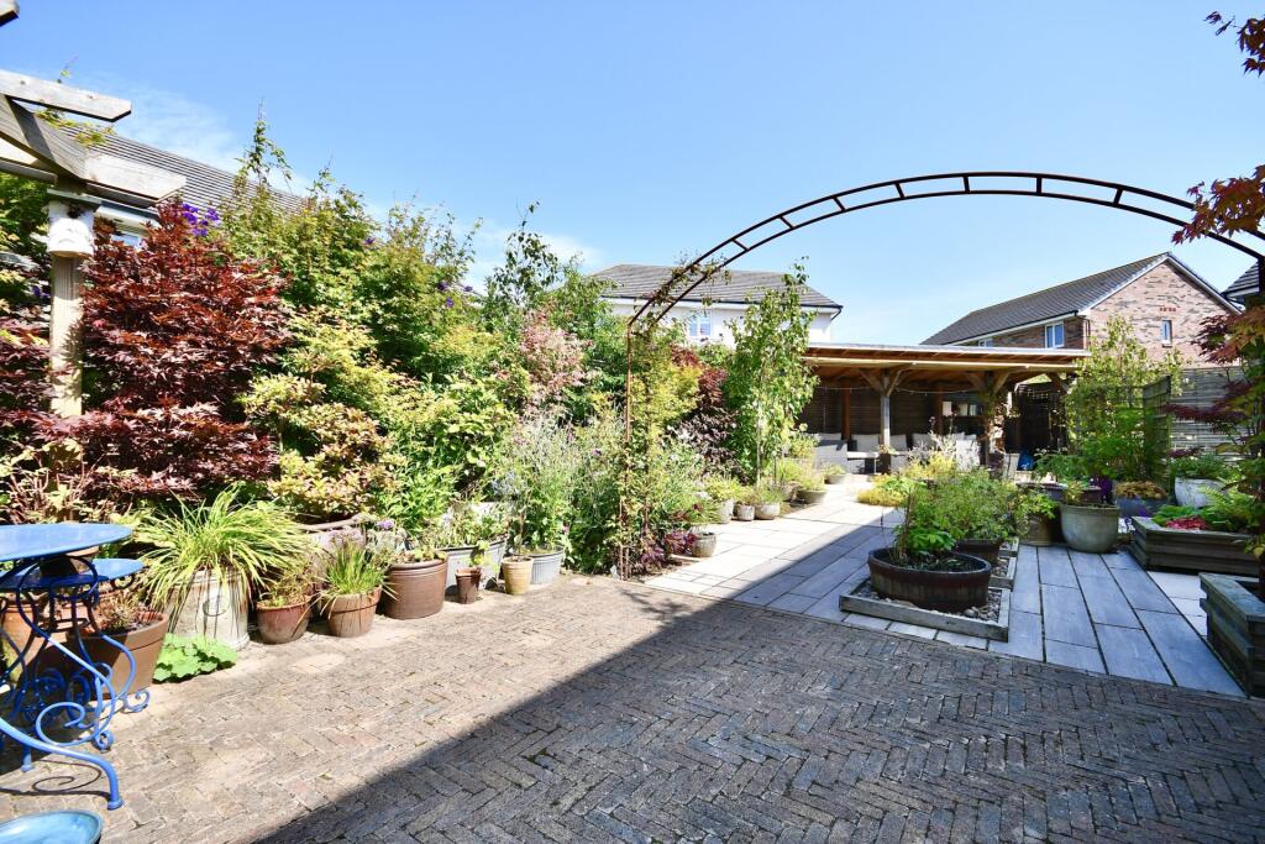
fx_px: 527
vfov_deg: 77.3
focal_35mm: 15
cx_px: 632
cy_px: 422
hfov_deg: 100.4
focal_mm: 10
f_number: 8
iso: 100
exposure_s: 1/125
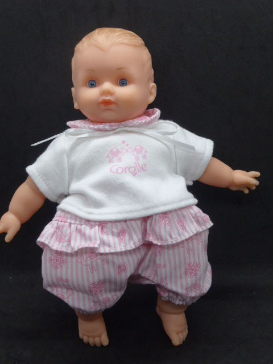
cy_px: 182
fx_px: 515
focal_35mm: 49
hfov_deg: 29.7
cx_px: 136
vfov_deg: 38.9
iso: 200
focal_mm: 8.5
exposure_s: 1/60
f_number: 4.2
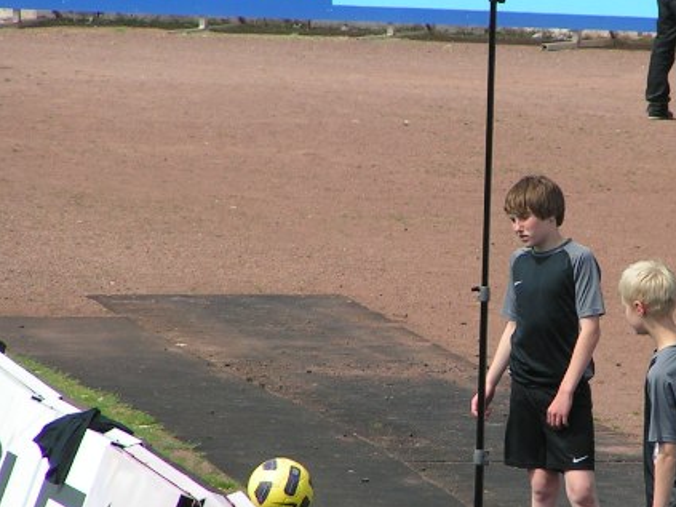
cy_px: 277
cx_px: 535
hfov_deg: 2.8
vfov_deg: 2.1
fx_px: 14037
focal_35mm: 719
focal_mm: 58
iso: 50
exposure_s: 1/500
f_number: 5
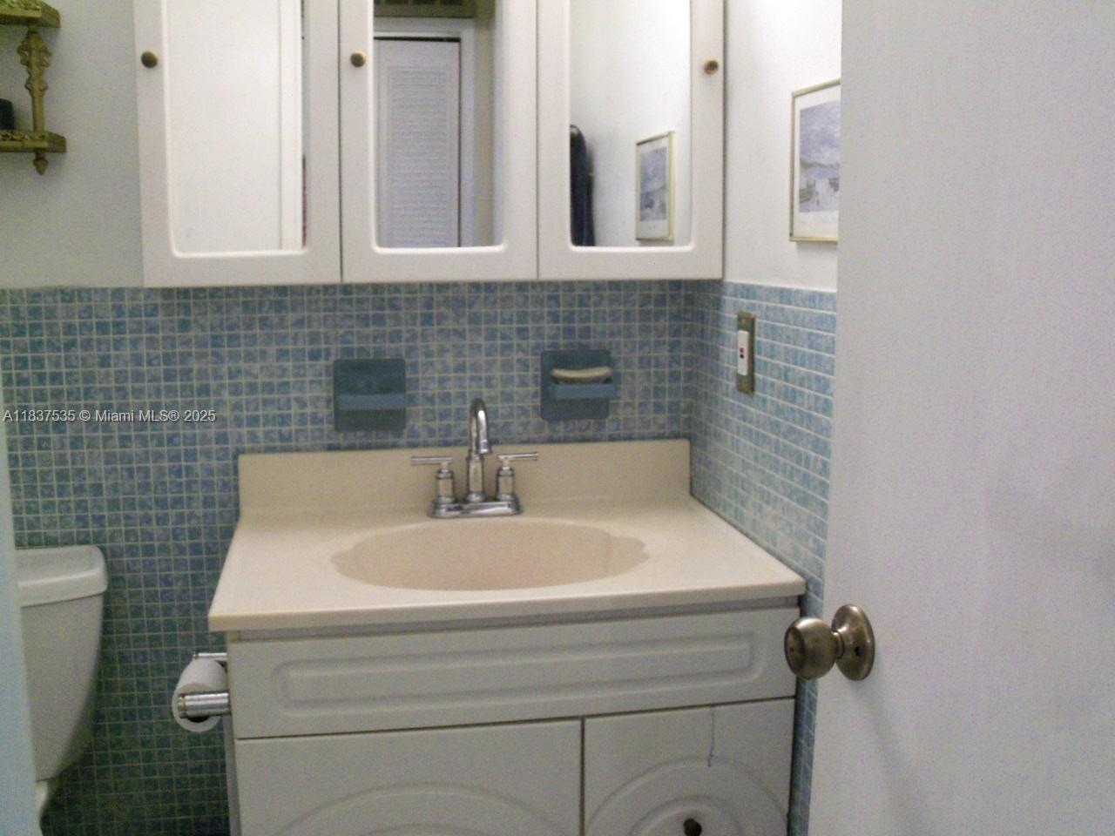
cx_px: 558
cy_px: 418
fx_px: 1127
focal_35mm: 35
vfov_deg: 40.7
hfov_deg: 52.6
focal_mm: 6.3
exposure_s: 1/30
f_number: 3
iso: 250
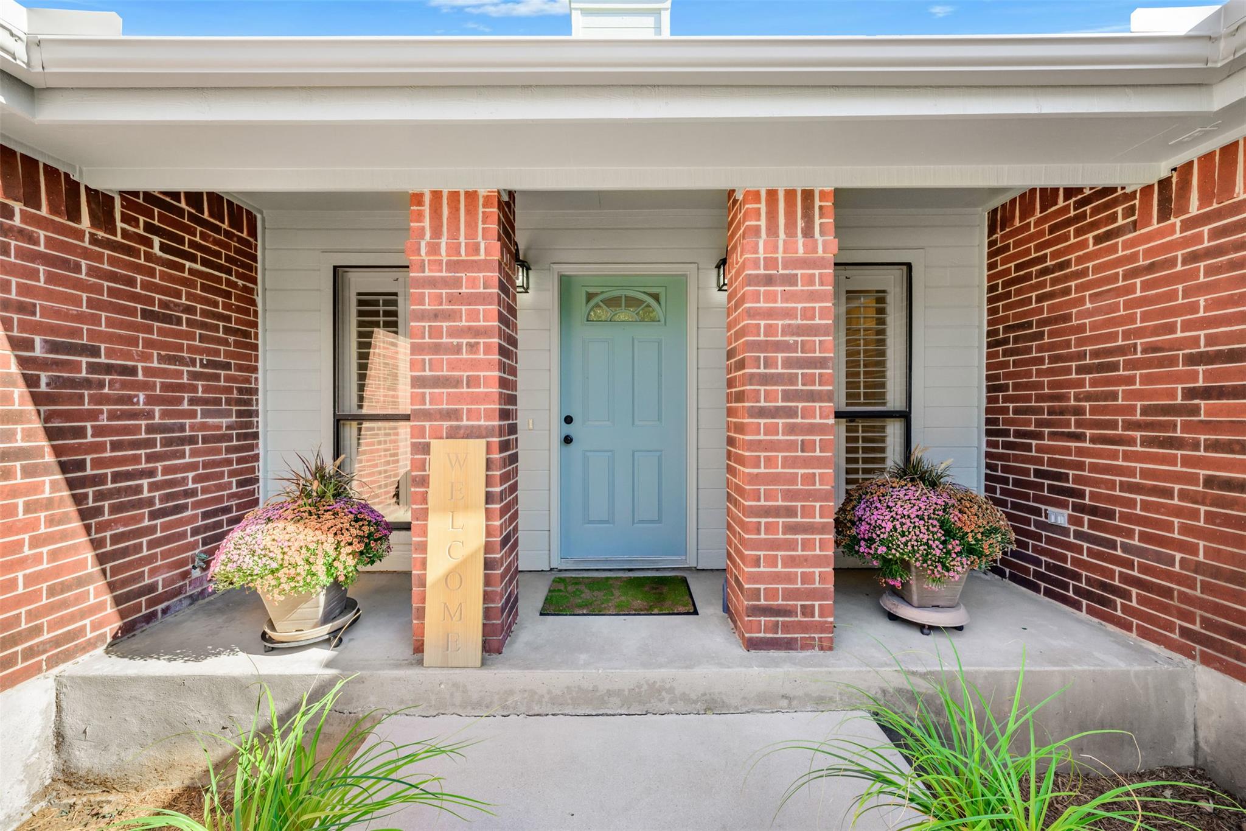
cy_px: 416
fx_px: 484
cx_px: 623
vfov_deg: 81.2
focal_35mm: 14
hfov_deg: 104.3
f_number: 11
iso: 800
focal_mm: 14
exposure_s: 1/200
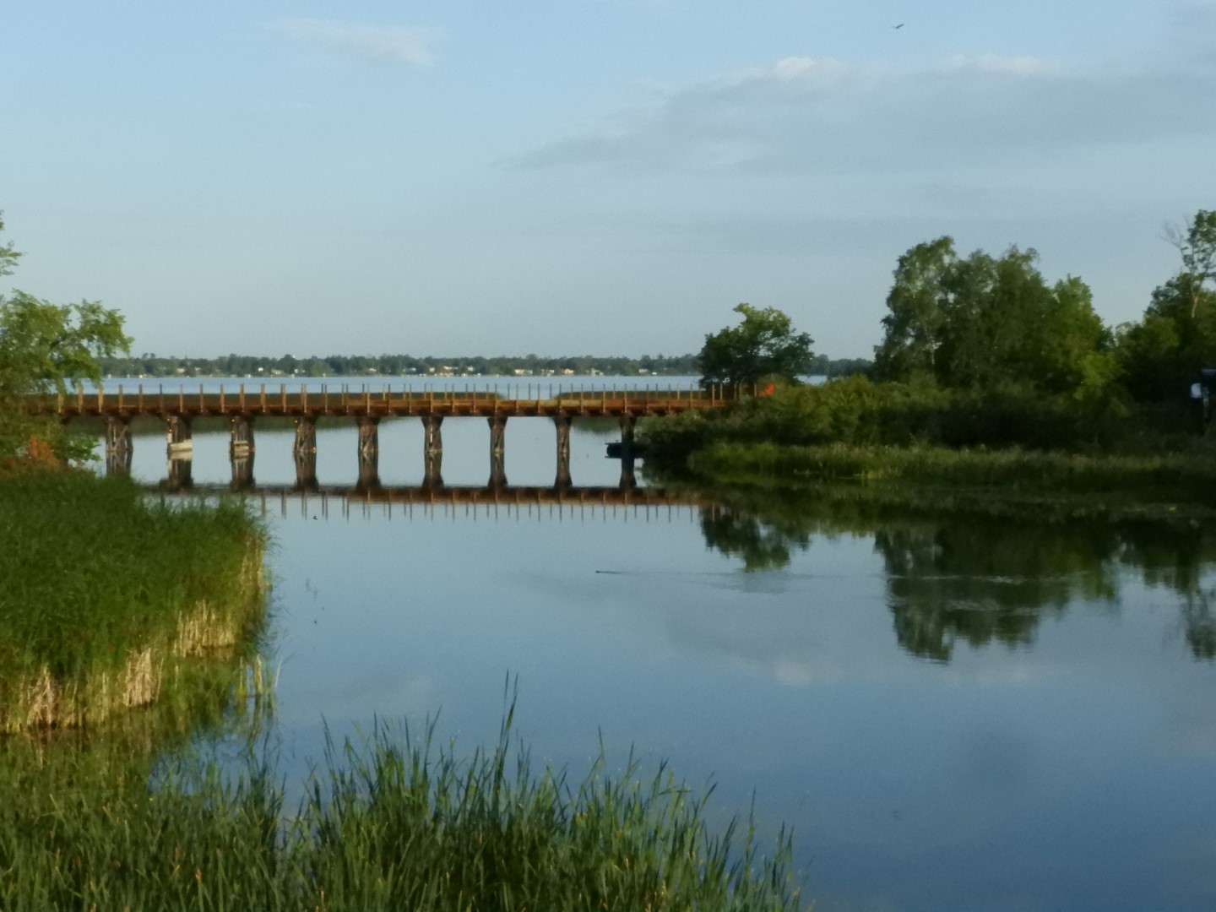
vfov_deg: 21.0
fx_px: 2459
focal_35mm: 70
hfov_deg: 27.8
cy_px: 456
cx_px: 608
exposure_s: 1/2500
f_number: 8
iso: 1600
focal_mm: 12.5
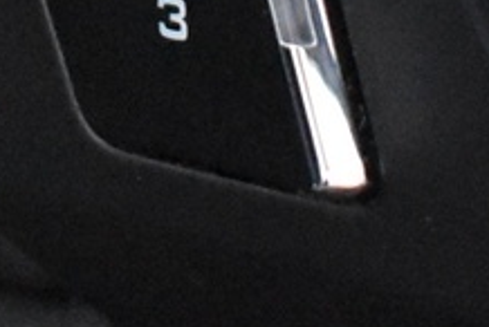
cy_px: -423
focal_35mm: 311
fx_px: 4230
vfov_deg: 4.3
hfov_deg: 6.6
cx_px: 25
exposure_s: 1/50
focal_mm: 28
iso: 8000
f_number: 4.2
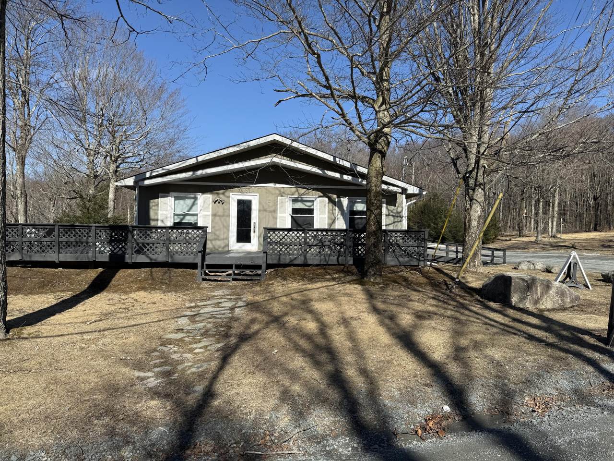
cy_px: 230
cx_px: 307
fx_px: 426
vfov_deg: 56.8
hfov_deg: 71.6
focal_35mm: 24
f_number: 1.78
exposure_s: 1/3953
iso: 80
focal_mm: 6.76
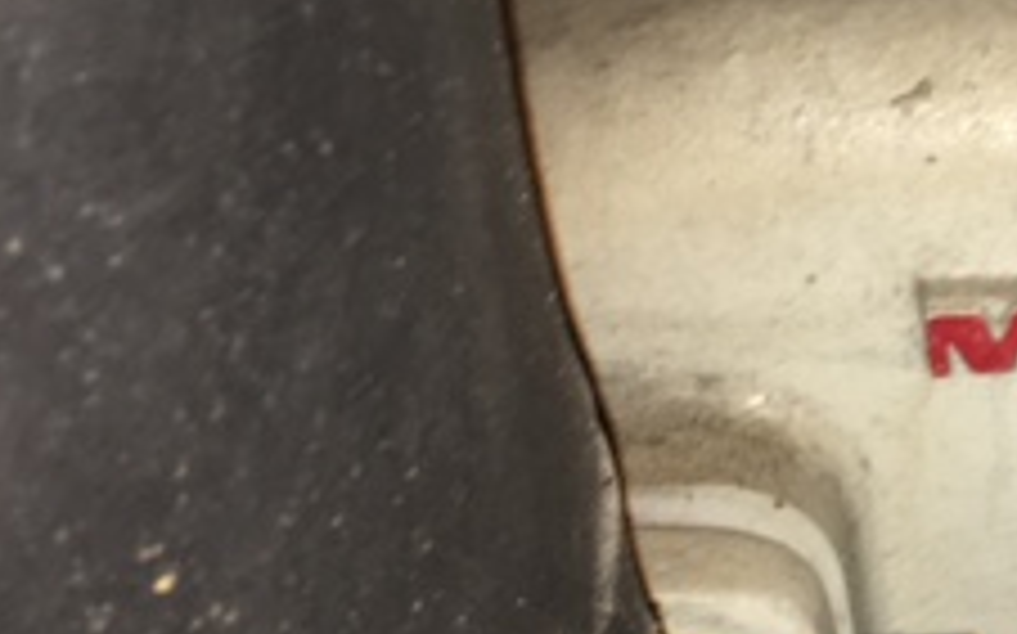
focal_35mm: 87
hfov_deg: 22.1
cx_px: 1202
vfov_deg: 15.0
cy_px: 400
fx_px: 2410
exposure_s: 1/16
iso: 40
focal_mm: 4.15
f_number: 2.2
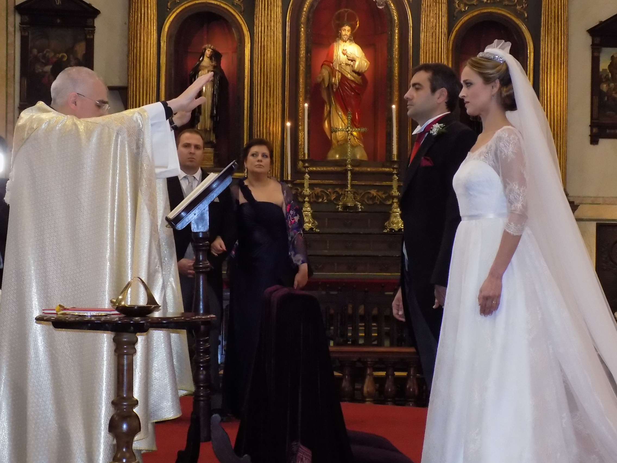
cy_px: 232
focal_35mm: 65
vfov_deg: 22.6
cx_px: 308
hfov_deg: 29.8
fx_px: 1159
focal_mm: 11.5
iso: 800
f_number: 4.1
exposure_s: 1/30
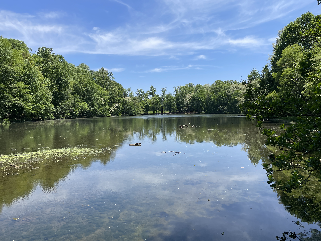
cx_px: 160
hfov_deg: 67.3
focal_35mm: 26
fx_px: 241
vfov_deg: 53.1
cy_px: 120
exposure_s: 1/3401
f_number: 1.6
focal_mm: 4.2
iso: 32
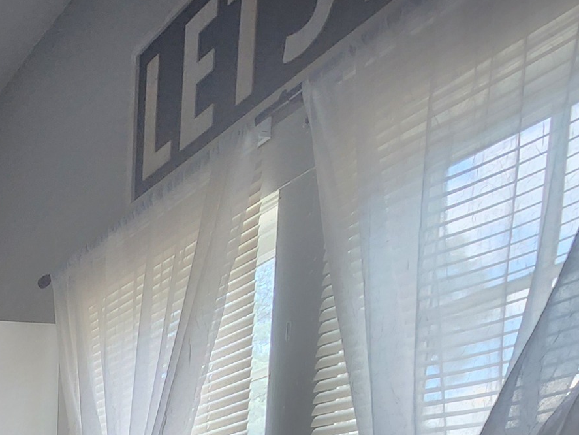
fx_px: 753
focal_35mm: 45
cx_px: -164
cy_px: 749
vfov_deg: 22.2
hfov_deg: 32.3
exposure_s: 1/60
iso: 200
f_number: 2.2
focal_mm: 2.2
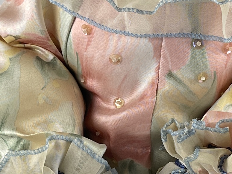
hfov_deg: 15.0
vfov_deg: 11.3
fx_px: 872
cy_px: 169
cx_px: 193
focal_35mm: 130
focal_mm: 5.1
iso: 32
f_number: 1.6
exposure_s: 1/148
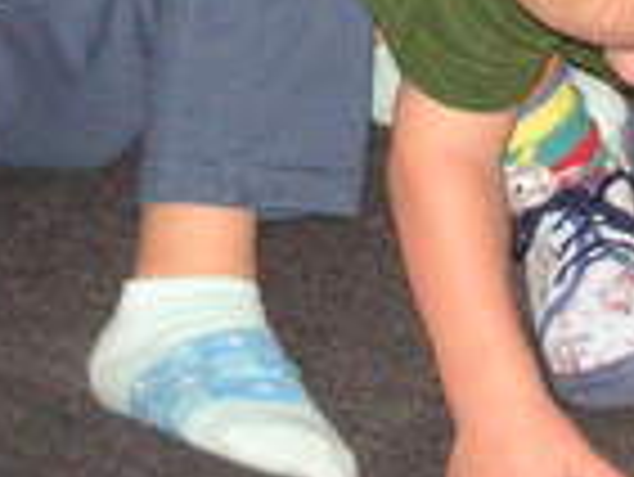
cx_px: 301
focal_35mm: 210
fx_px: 3849
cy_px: -320
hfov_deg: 9.4
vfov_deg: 6.9
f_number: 2.8
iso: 160
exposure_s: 1/45
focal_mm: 6.1
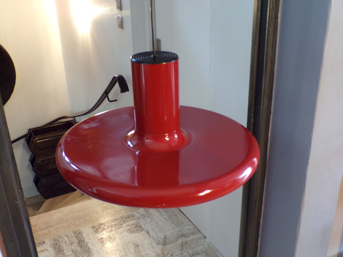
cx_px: 172
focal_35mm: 37
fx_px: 367
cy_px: 128
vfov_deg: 38.7
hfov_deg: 50.1
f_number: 3.3
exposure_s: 1/17
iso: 396
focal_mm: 6.6
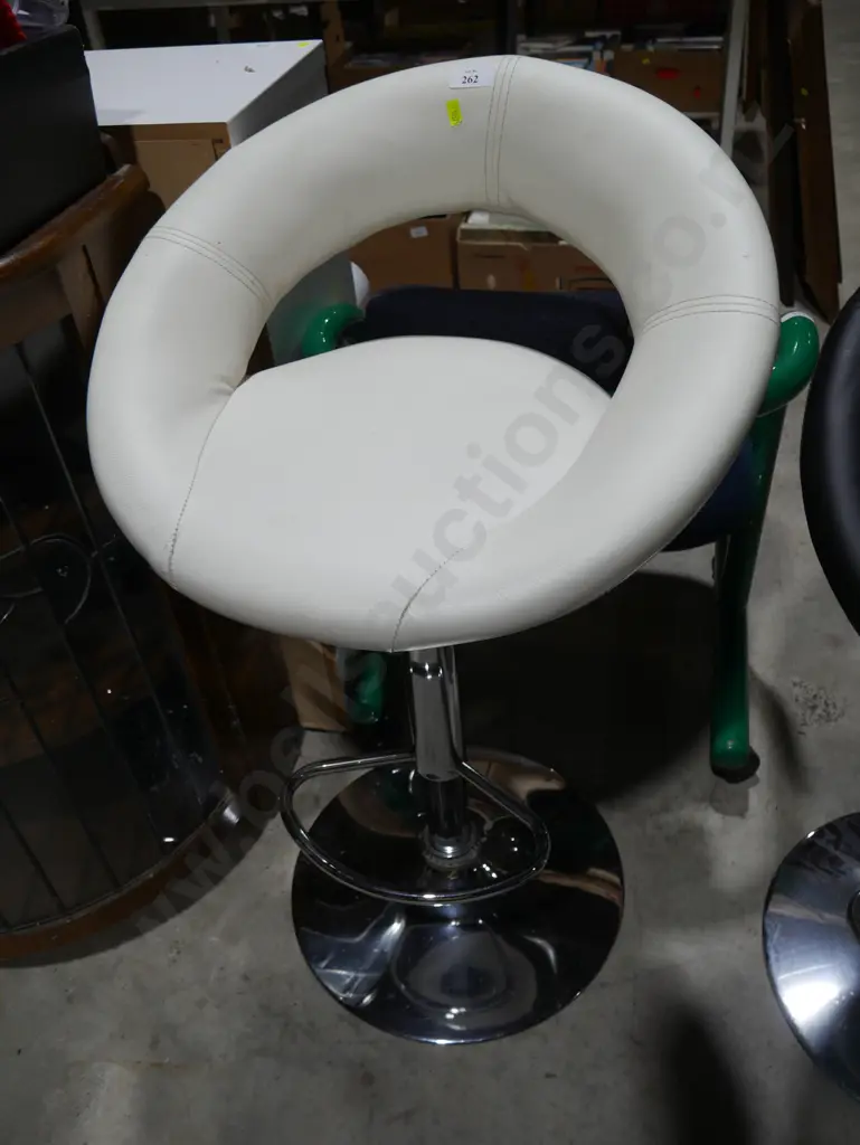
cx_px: 430
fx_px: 927
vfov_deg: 63.4
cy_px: 572
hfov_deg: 49.8
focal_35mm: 28
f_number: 4
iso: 200
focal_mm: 14
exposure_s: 1/160
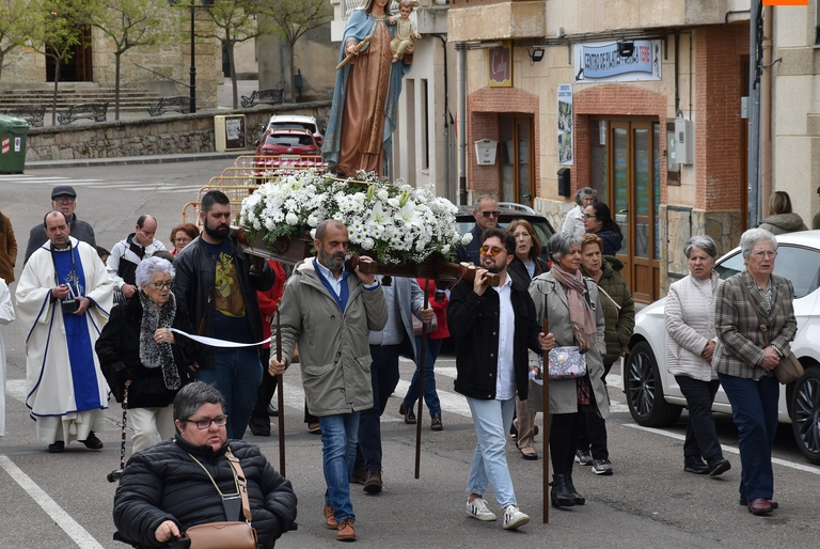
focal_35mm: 123
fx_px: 2805
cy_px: 260
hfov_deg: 16.6
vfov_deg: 11.2
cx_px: 350
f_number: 8
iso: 200
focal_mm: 70
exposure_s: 1/250
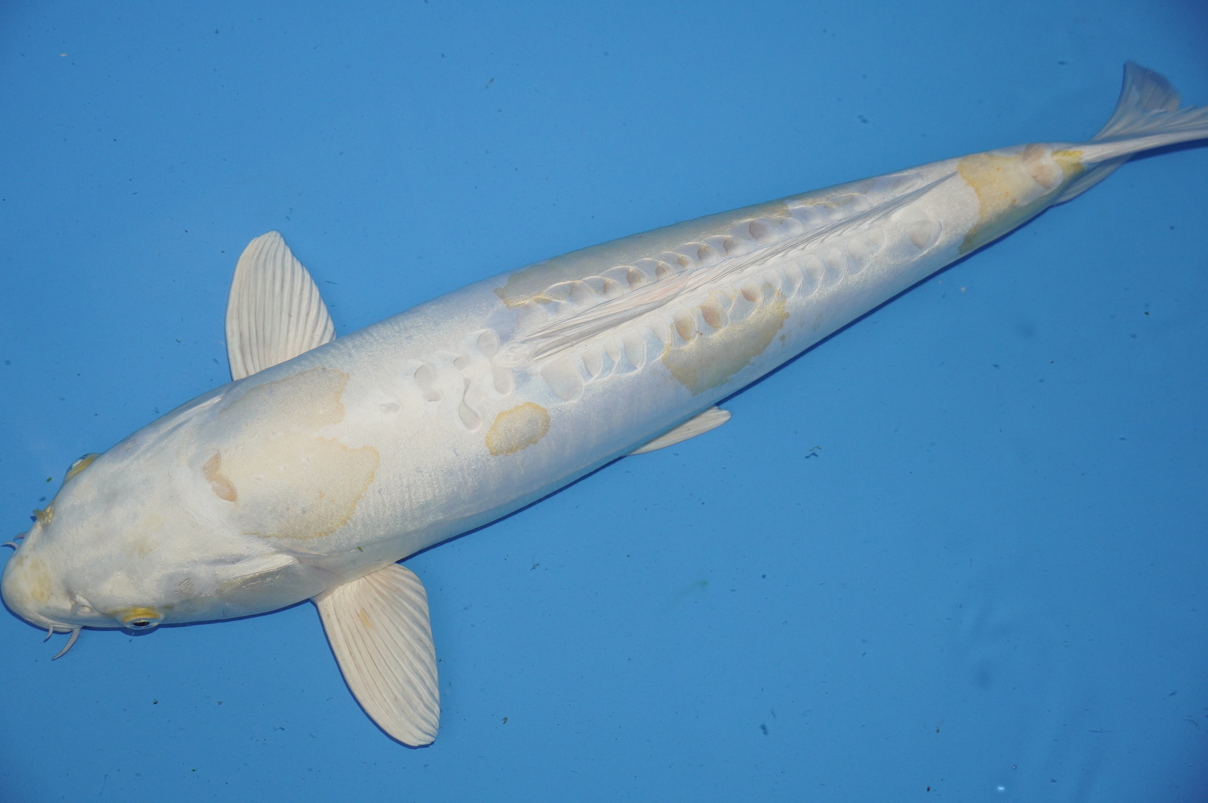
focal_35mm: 66
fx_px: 2213
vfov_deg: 20.6
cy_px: 402
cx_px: 604
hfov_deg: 30.5
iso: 1250
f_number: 5
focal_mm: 44
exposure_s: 1/160
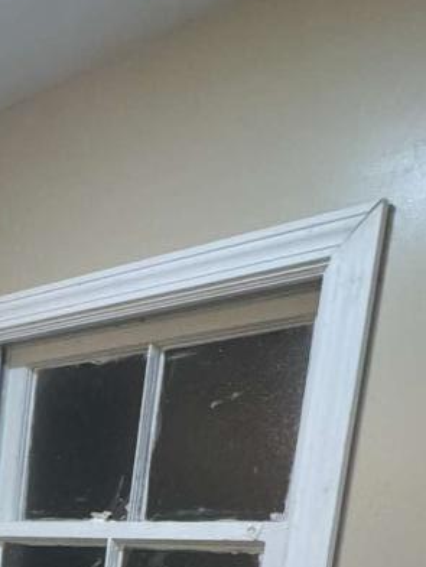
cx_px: -277
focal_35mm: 57
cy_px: 693
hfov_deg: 20.4
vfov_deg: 28.9
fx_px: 935
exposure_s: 1/120
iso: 250
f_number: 2.2
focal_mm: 2.22
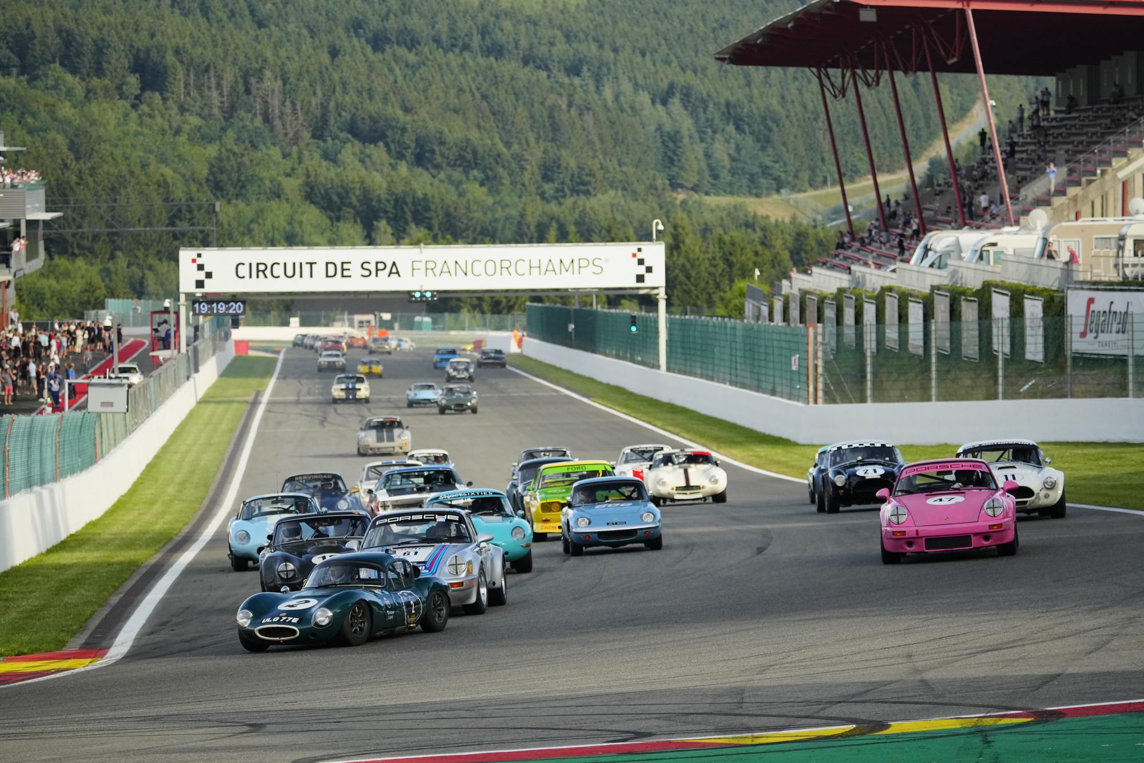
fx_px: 6355
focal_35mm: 200
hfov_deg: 10.3
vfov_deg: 6.9
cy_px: 382
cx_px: 572
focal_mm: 200
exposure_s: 1/2000
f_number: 5.6
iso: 2500
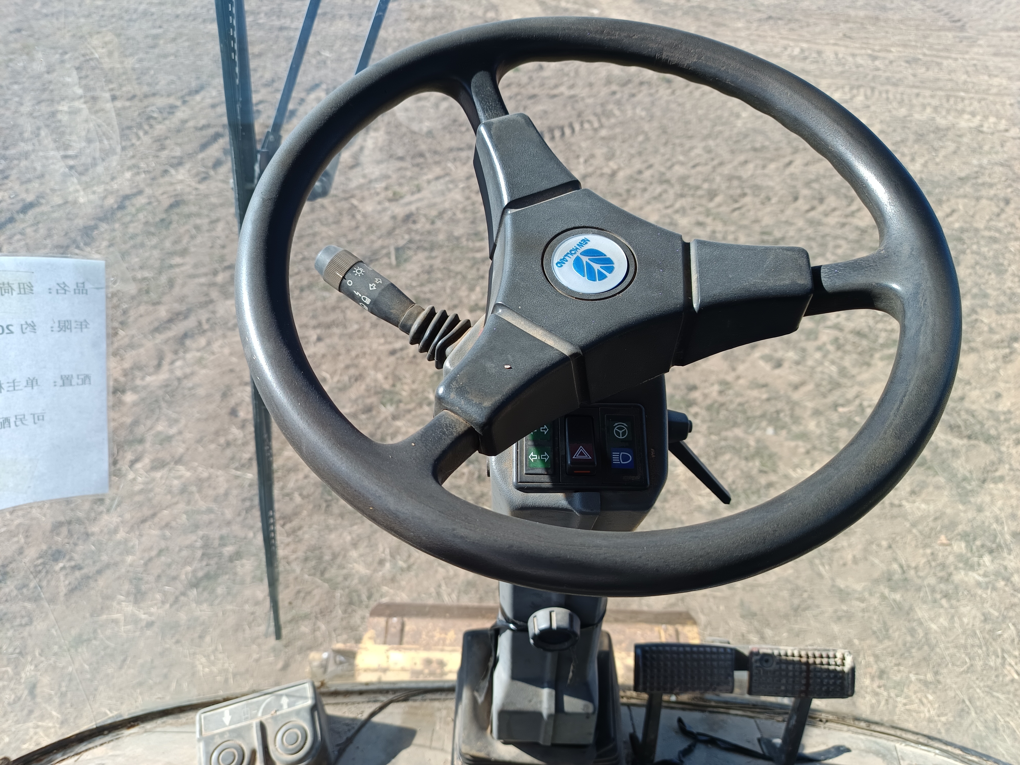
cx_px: 510
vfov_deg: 56.8
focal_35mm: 24
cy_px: 382
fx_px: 707
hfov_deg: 71.6
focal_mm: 5.31
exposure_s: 1/155
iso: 50
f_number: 1.7
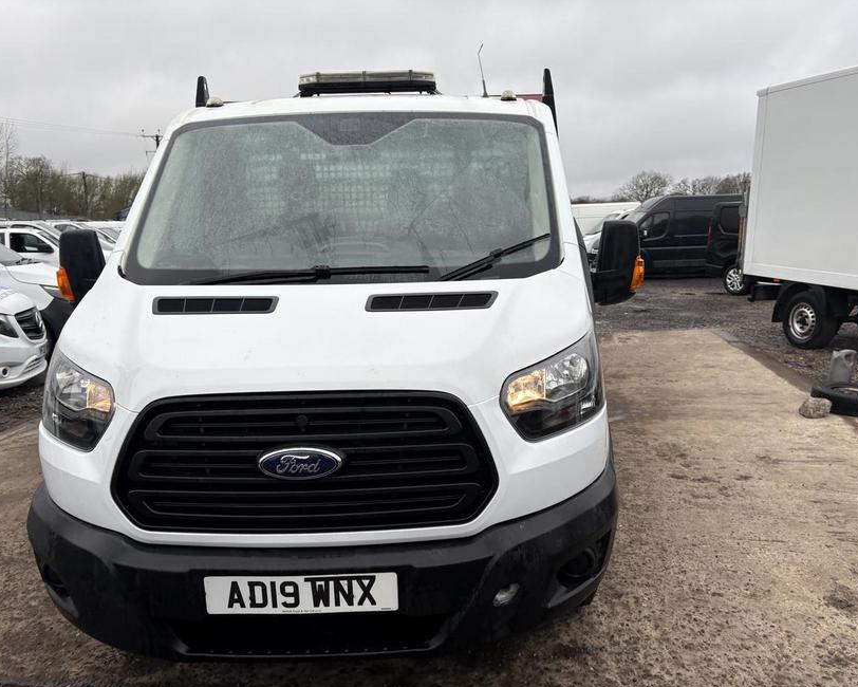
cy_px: 353
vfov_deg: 51.5
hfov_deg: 62.2
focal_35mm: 28
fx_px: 711
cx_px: 450
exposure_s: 1/539
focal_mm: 5.96
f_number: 1.6
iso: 50
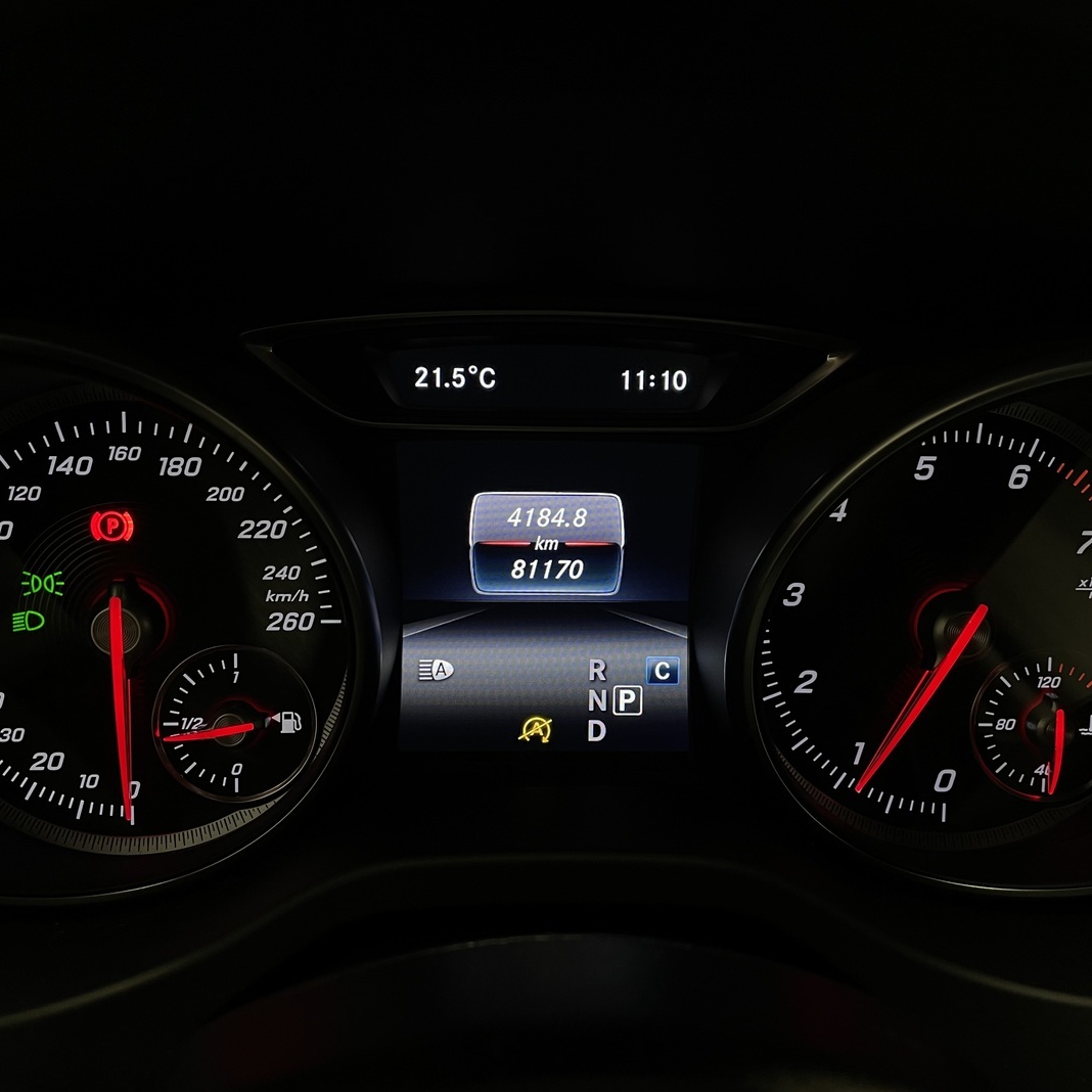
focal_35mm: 31
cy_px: 542
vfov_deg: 52.5
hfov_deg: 52.5
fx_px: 1106
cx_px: 537
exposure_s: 1/50
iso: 100
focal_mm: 4.2
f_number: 1.6
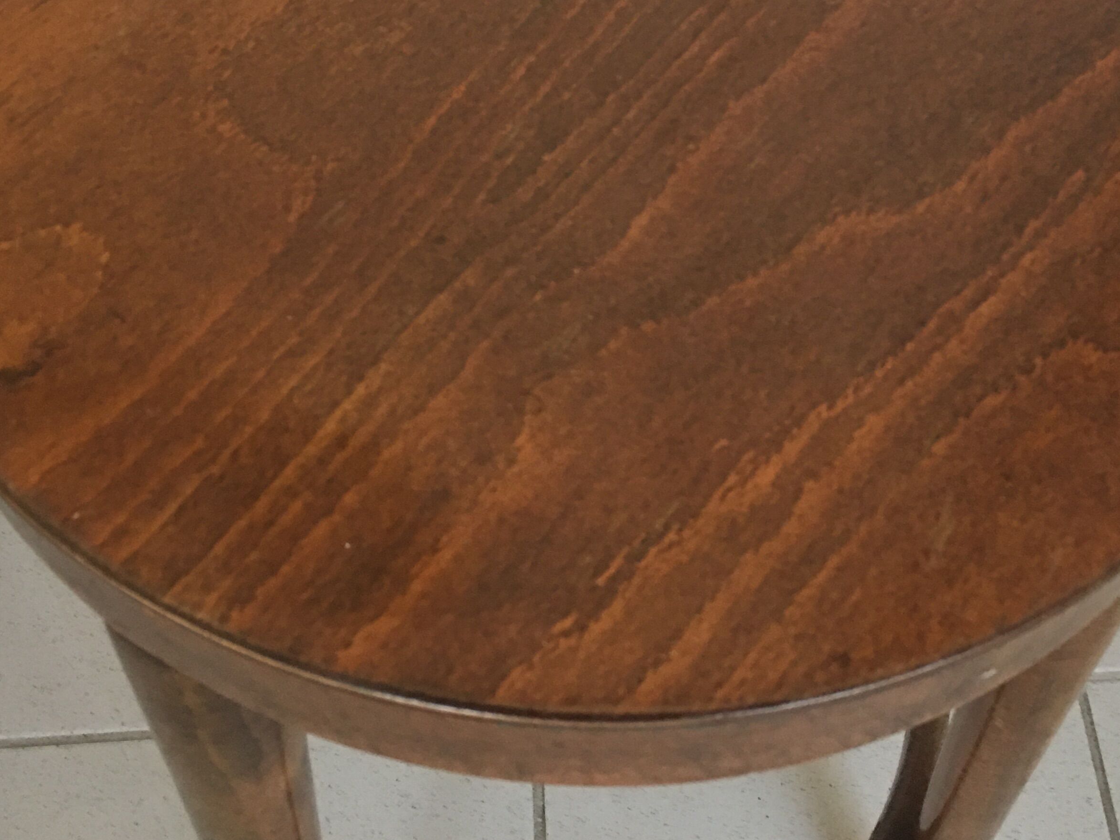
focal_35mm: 50
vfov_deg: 28.5
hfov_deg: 38.1
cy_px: 180
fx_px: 1618
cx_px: 666
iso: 100
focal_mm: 4.15
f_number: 2.2
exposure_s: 1/10
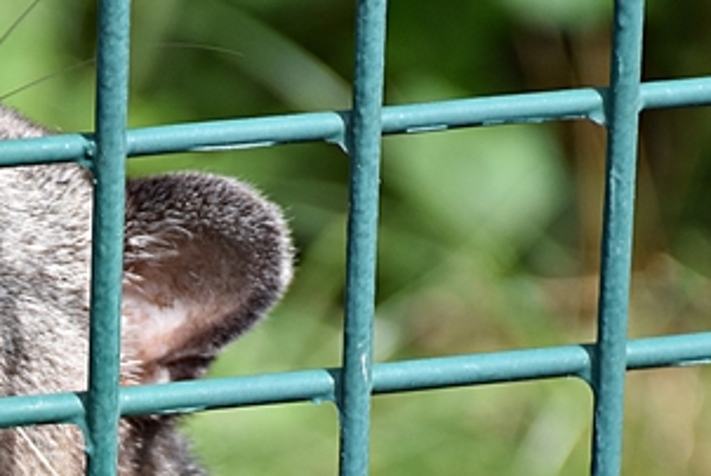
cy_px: 710
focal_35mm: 711
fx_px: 14055
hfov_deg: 2.9
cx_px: 31
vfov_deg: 1.9
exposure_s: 1/500
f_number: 5.6
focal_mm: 140
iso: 360
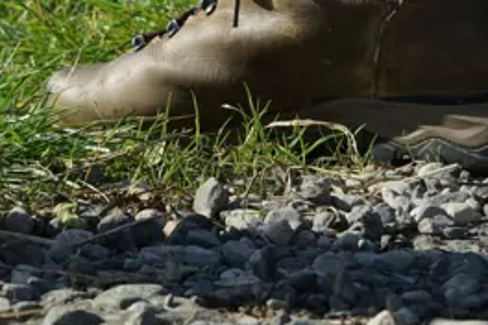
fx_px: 1396
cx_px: -129
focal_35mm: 103
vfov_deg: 12.7
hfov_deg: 18.6
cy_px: -154
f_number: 11
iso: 100
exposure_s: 1/125
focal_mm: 34
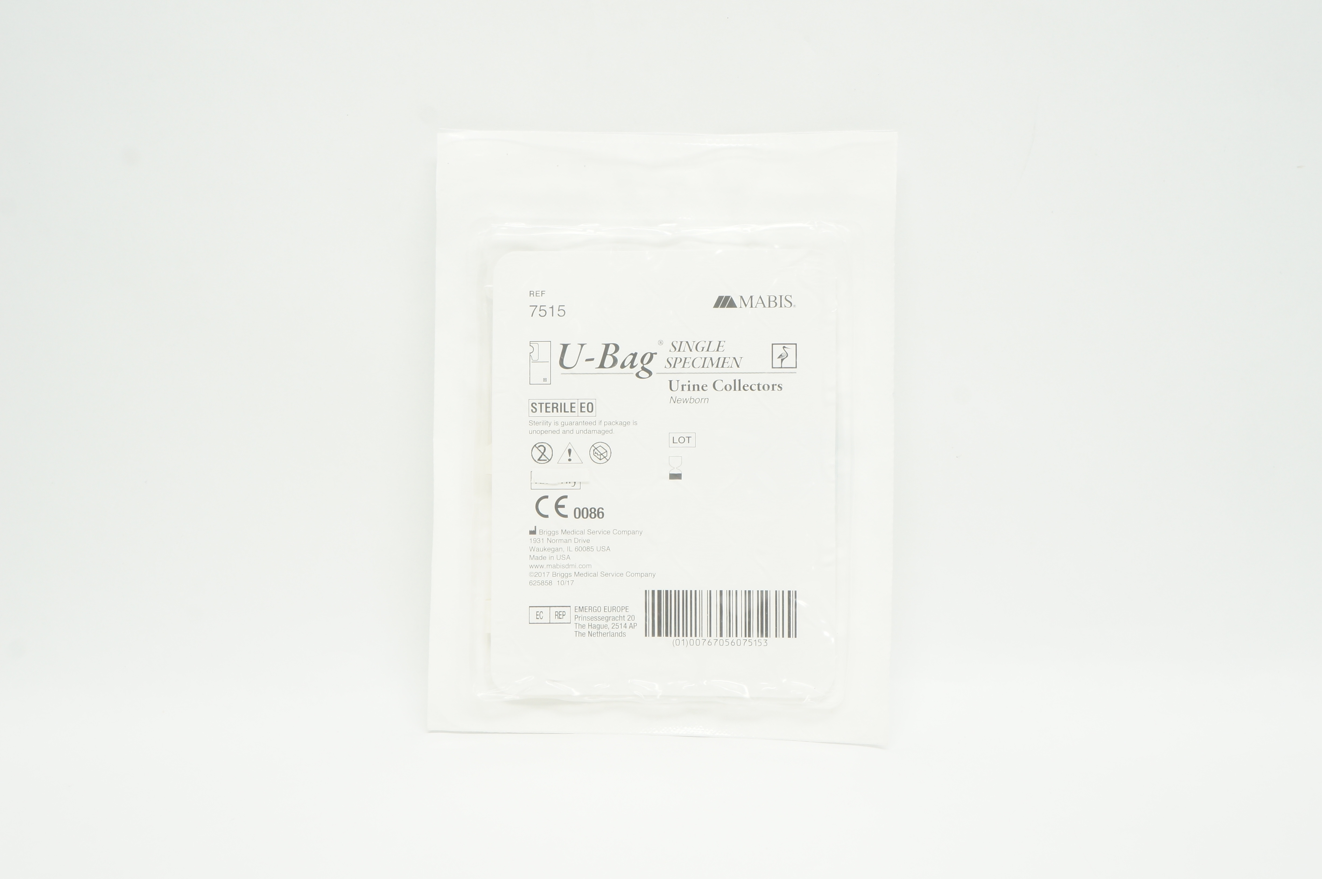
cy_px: 440
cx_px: 661
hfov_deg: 43.6
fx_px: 1651
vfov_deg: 29.8
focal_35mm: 45
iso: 400
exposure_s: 1/15
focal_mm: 30
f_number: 11
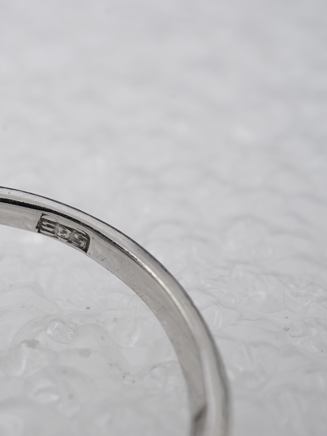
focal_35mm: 66
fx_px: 831
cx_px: 59
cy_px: 220
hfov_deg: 21.9
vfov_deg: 29.4
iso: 400
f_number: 22
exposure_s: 1/125
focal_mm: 30
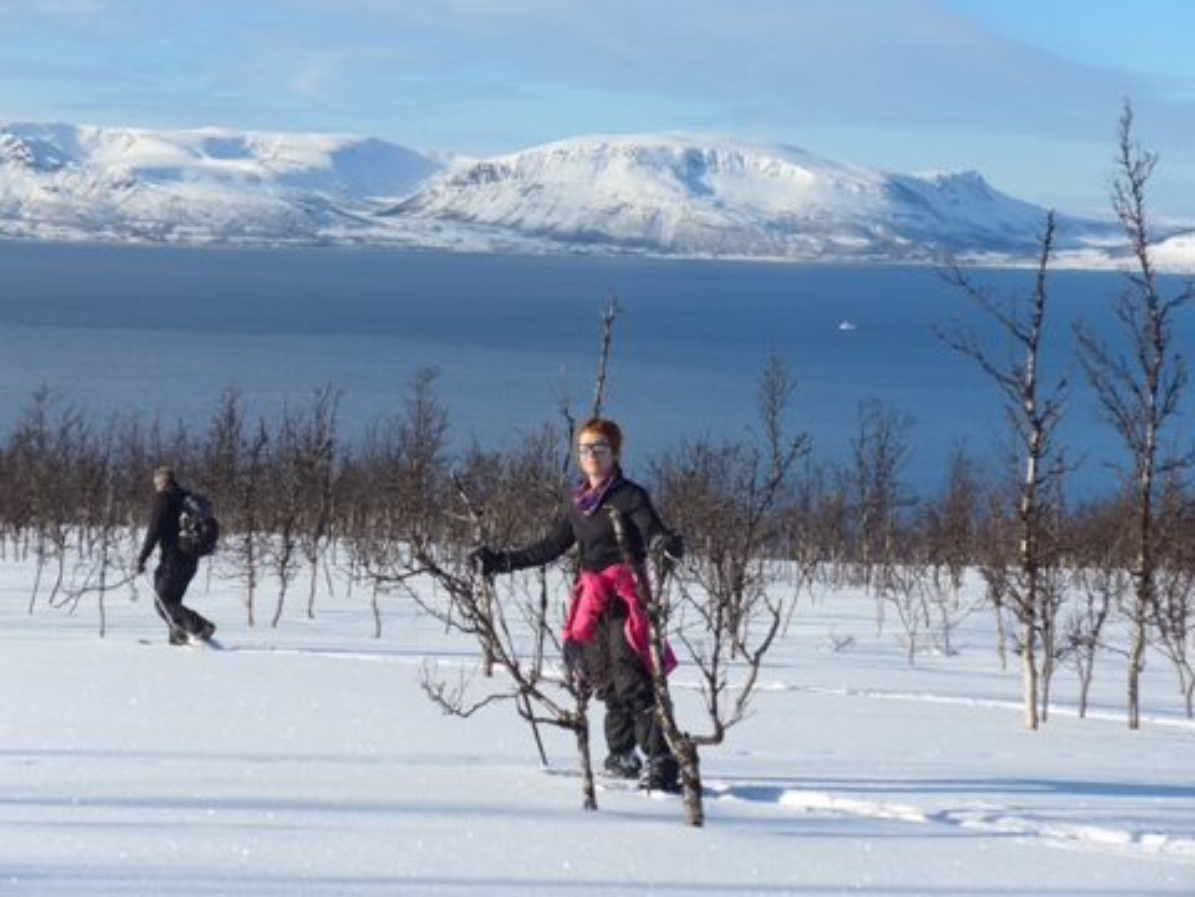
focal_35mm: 74
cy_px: 448
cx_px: 598
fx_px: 2555
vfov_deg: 19.9
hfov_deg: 26.3
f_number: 4.2
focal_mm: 15
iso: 80
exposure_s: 1/800
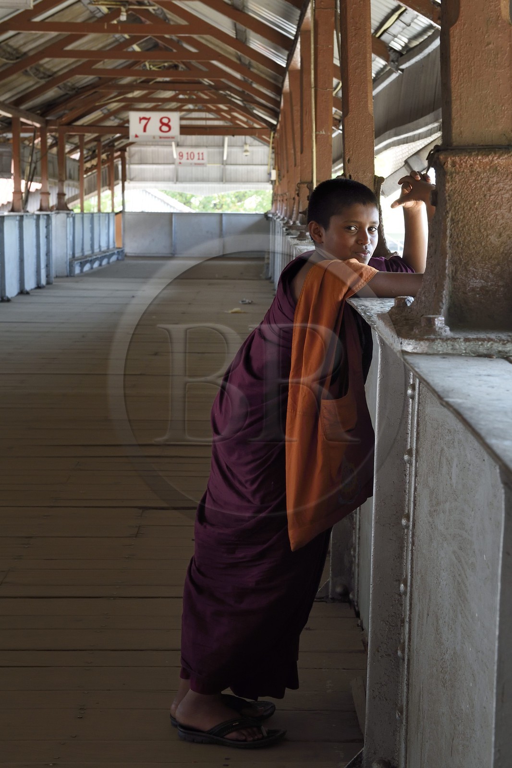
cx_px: 256
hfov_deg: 22.6
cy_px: 384
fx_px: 1280
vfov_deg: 33.4
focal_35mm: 60
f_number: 10
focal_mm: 60
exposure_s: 1/100
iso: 1600
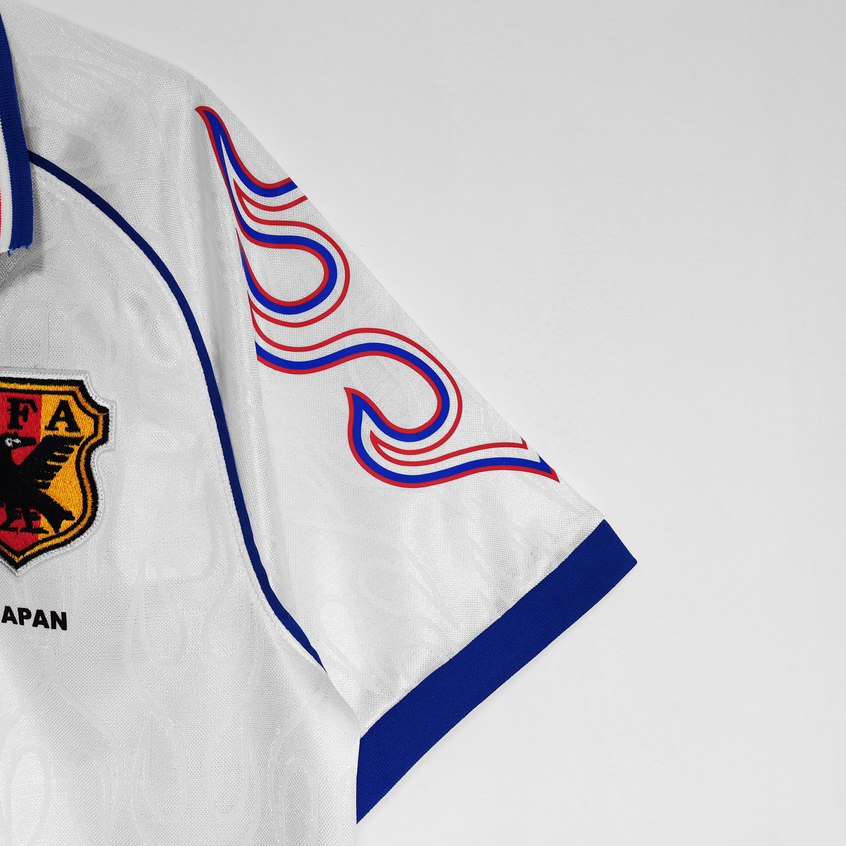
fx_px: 857
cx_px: 311
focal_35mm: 31
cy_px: 428
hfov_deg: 51.9
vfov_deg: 52.5
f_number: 1.8
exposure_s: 1/100
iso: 100
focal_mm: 5.58
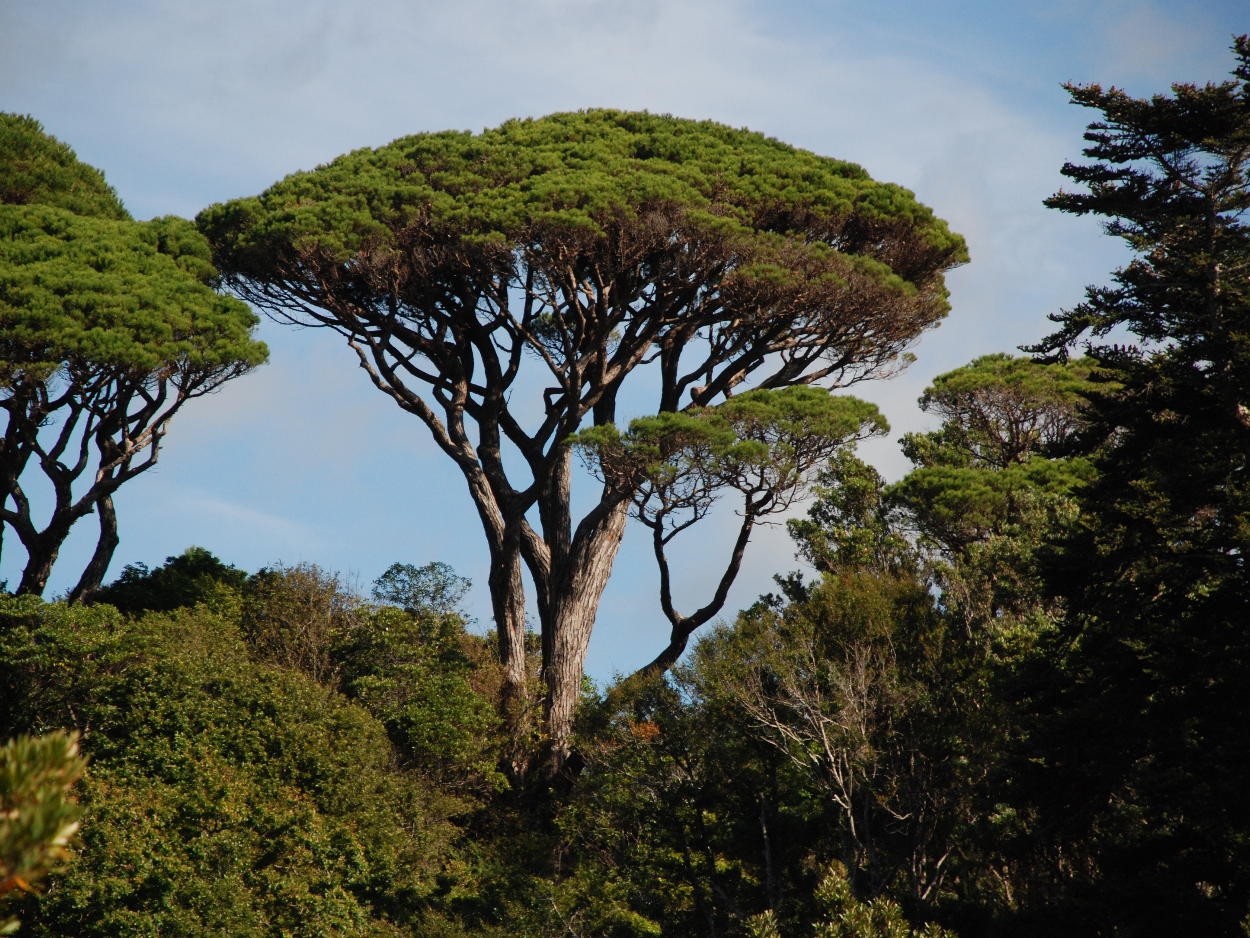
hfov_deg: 9.0
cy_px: 470
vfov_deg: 6.8
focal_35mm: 220
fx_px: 7928
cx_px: 575
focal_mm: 135
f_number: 5.6
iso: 500
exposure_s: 1/1500
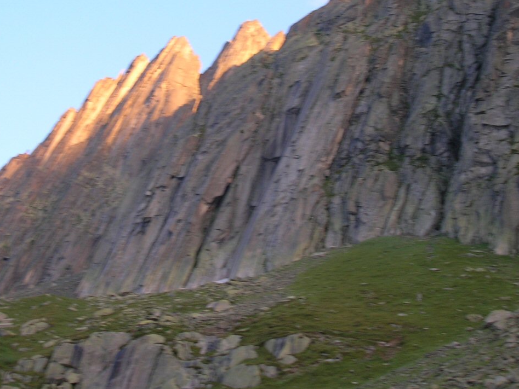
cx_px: 217
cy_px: 124
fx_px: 1140
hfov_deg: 25.6
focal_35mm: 76
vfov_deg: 19.3
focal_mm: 9
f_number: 3.4
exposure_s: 1/43.3
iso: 50
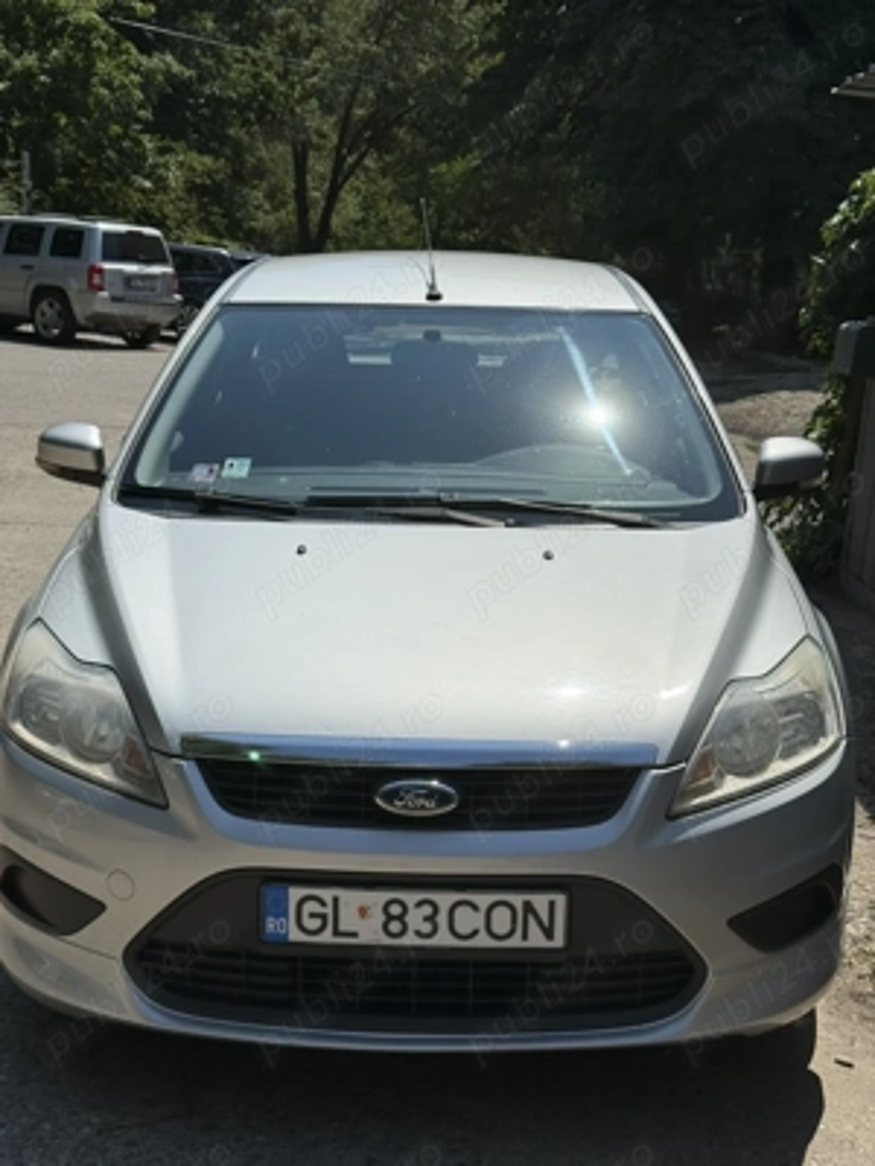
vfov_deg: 39.7
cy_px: 583
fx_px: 1618
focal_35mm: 48
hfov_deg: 30.3
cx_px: 438
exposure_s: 1/11364
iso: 50
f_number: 1.78
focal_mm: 6.76
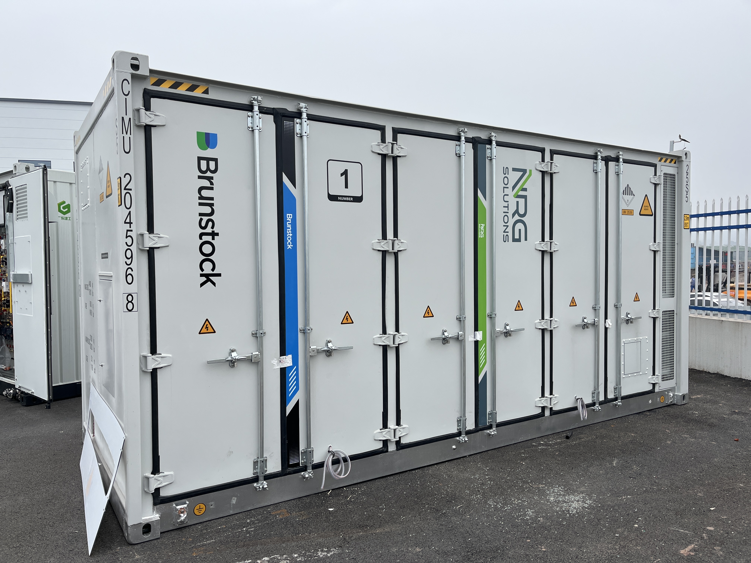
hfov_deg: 67.3
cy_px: 282
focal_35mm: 26
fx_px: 564
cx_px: 376
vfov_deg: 53.1
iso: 50
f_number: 1.6
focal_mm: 5.1
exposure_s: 1/1186
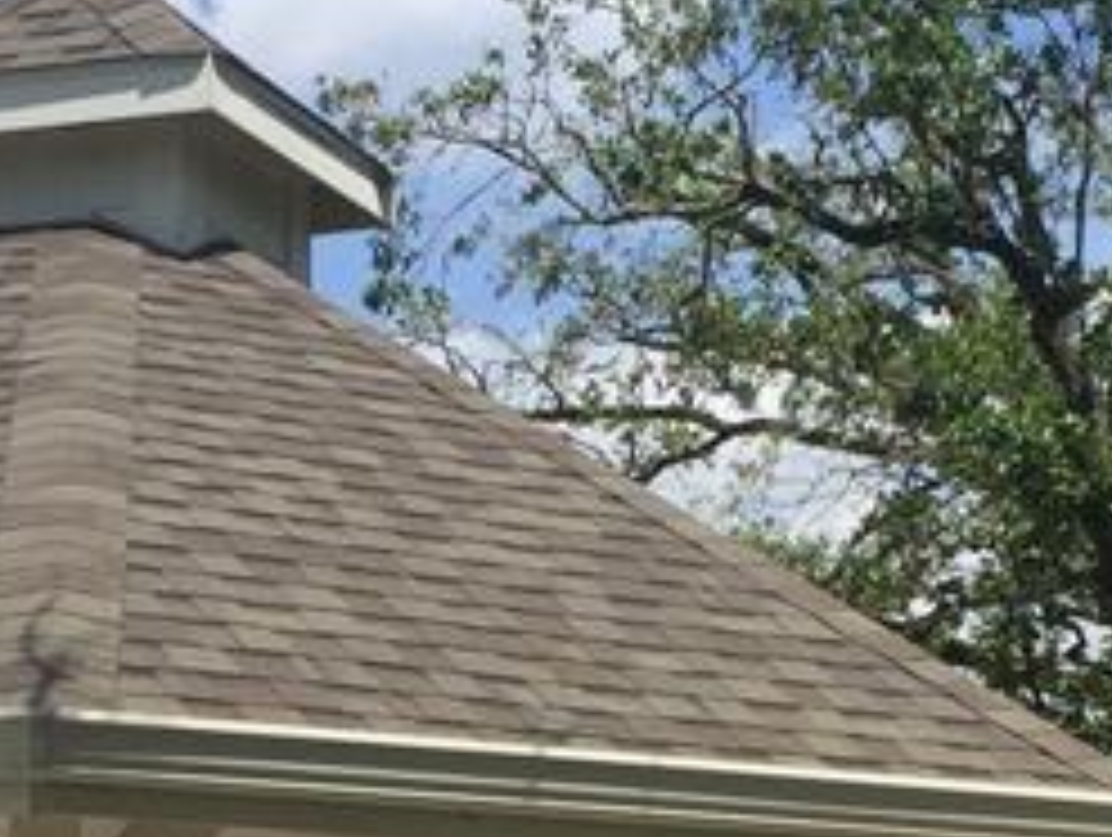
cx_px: 666
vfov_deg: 11.9
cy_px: 1184
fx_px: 3860
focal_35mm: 120
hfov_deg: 16.4
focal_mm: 4.15
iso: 32
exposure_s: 1/2326
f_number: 2.2
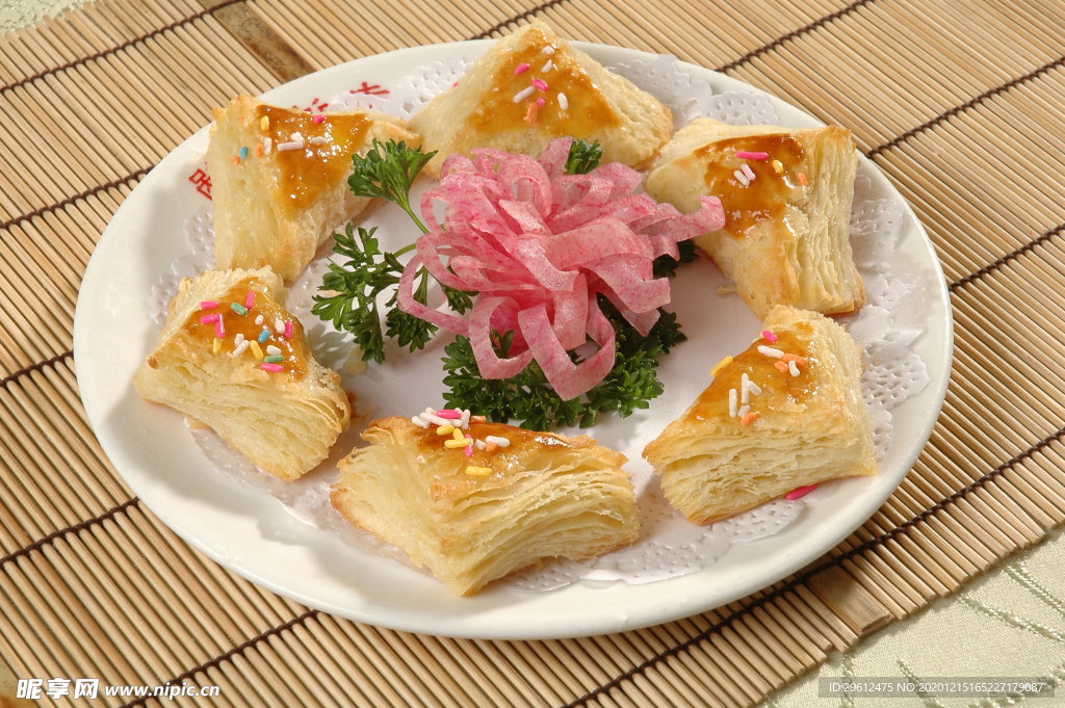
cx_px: 532
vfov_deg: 14.0
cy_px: 354
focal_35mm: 98
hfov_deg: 20.9
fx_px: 2882
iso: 200
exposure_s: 1/125
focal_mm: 65
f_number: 16
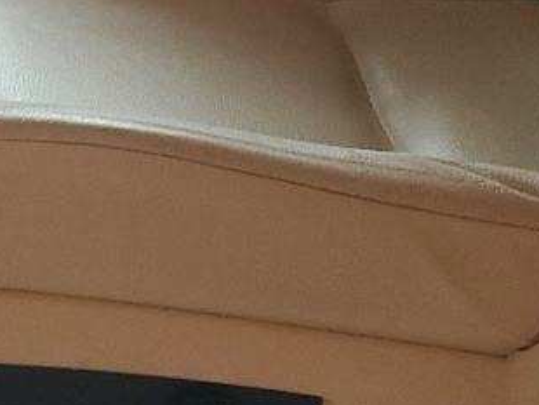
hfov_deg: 13.9
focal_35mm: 134
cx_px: -231
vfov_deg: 10.3
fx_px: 2088
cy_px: -377
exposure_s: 1/60.2
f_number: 1.5
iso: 108
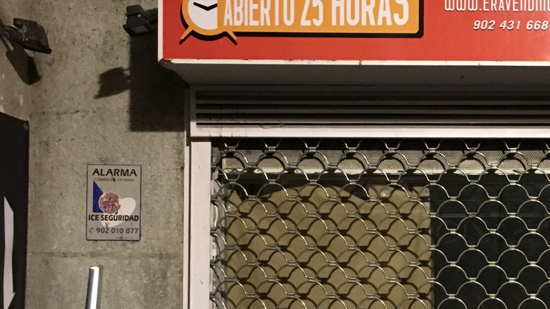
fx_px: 1065
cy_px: 267
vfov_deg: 16.4
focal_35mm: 73
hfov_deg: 28.2
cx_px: 455
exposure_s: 1/17
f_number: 2.2
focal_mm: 4.15
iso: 400
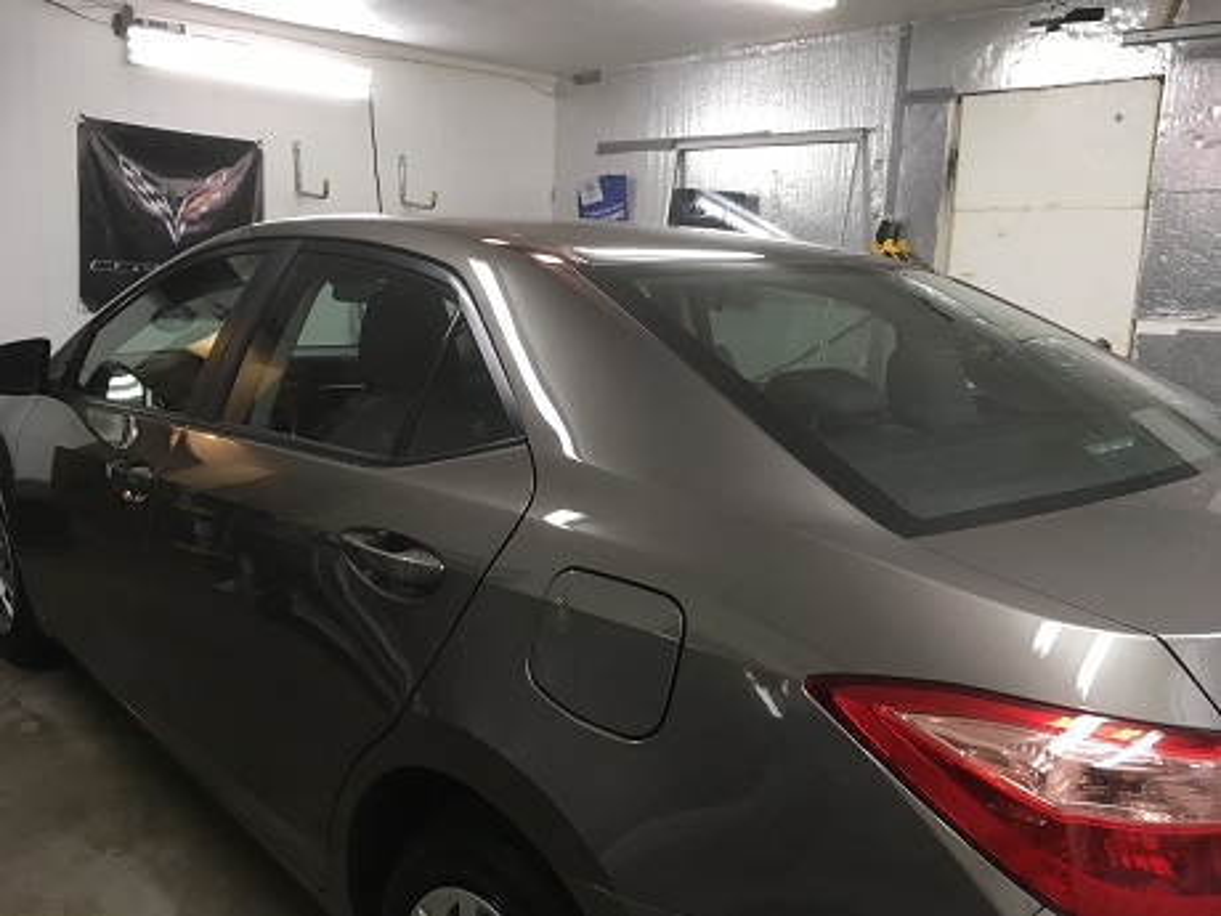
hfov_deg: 61.7
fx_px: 1023
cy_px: 458
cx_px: 610
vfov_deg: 48.2
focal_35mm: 29
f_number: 2.2
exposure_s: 1/30
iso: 64
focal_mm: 4.15
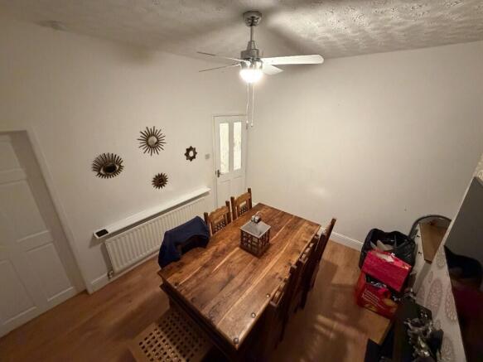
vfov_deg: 85.7
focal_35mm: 14
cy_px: 181
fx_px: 195
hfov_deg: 102.1
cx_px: 242
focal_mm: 2.22
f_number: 2.2
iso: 1000
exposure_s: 1/50
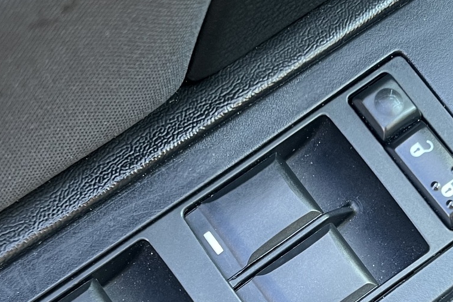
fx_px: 919
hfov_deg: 27.5
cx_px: 312
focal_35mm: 73
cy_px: 232
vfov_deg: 18.5
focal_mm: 5.7
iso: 125
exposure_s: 1/70
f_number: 1.5
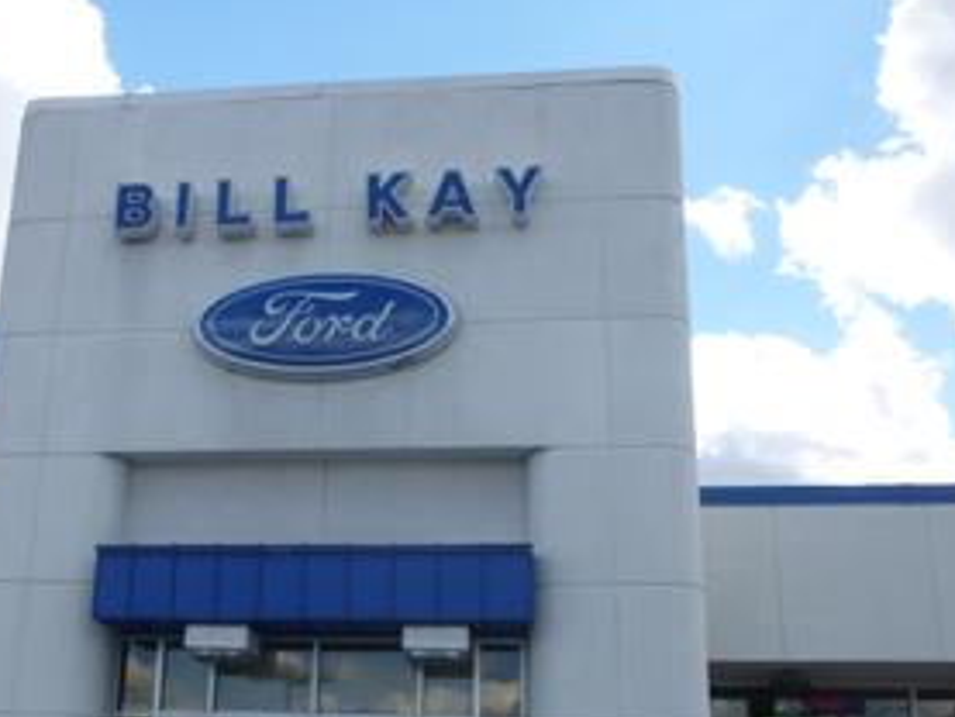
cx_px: 326
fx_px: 1270
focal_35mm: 46
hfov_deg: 40.8
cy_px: 391
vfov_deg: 31.5
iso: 100
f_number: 3.6
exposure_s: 1/640
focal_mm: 6.1
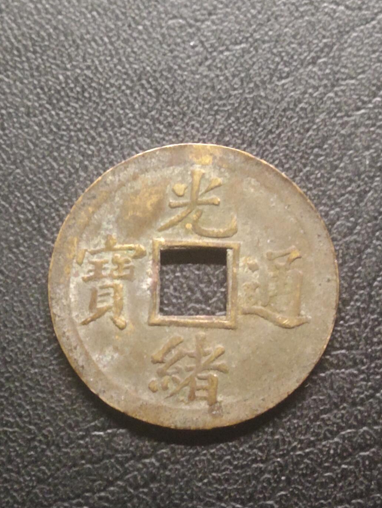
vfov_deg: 29.3
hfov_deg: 22.3
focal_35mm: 66
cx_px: 204
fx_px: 969
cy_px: 266
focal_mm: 3.42
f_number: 2.2
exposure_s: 1/25
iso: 1250
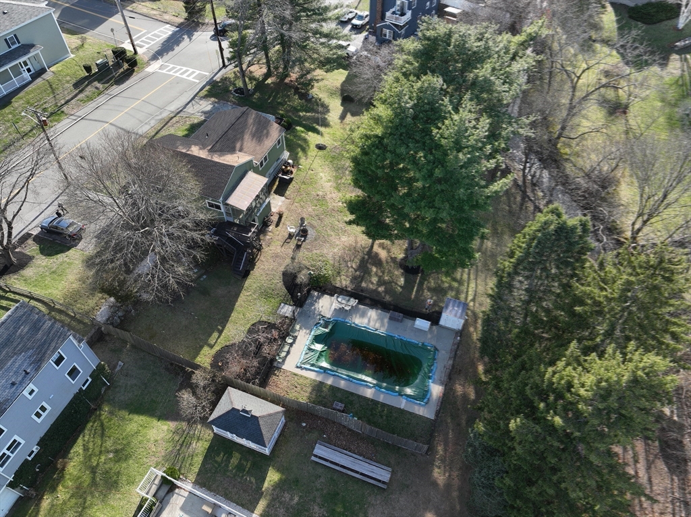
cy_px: 258
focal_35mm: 24
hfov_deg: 71.6
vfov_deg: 56.8
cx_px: 346
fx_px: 479
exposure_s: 1/240
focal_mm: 12.29
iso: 100
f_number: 4
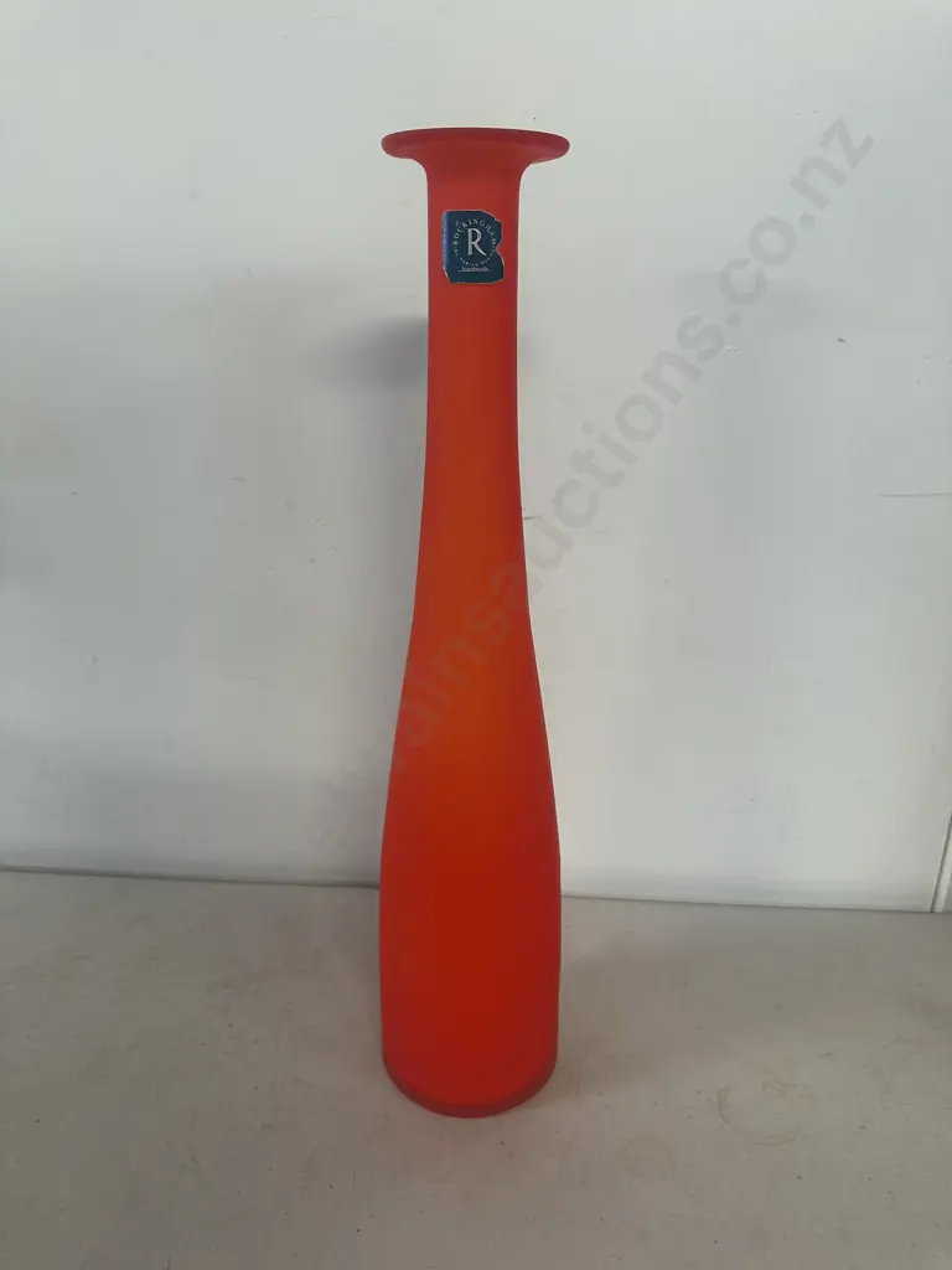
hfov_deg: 56.8
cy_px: 635
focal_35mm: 24
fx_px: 880
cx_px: 476
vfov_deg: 71.6
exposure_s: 1/100
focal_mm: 6.86
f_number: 1.78
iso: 160
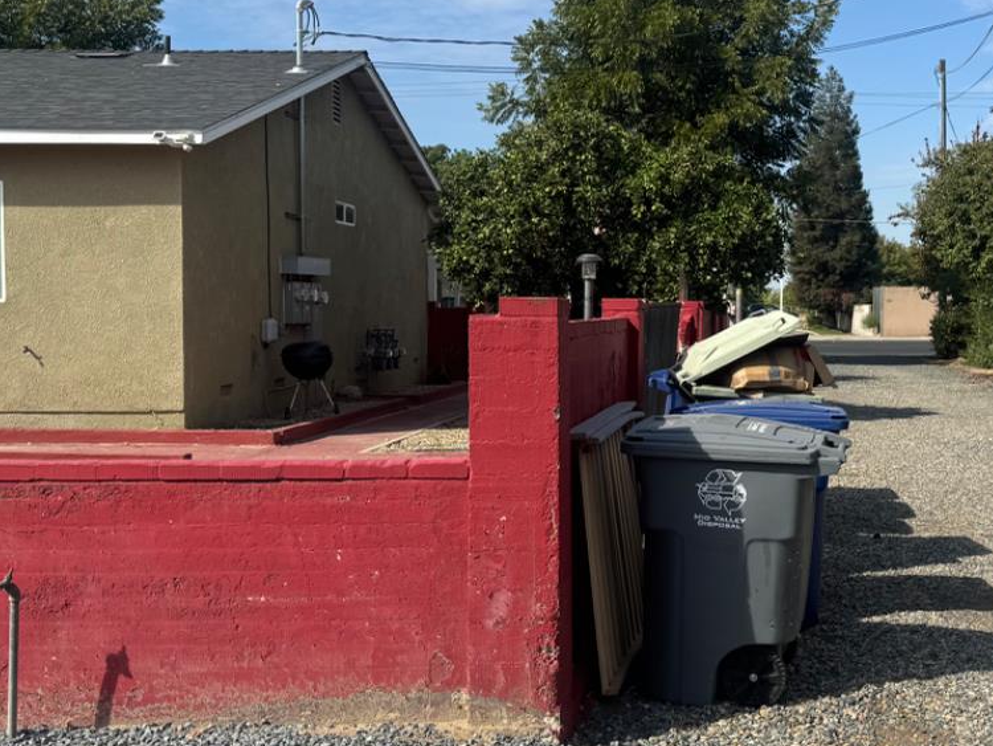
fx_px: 1377
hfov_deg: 38.5
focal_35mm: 48
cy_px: 357
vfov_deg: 30.3
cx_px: 756
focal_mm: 6.76
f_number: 1.78
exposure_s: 1/4608
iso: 80
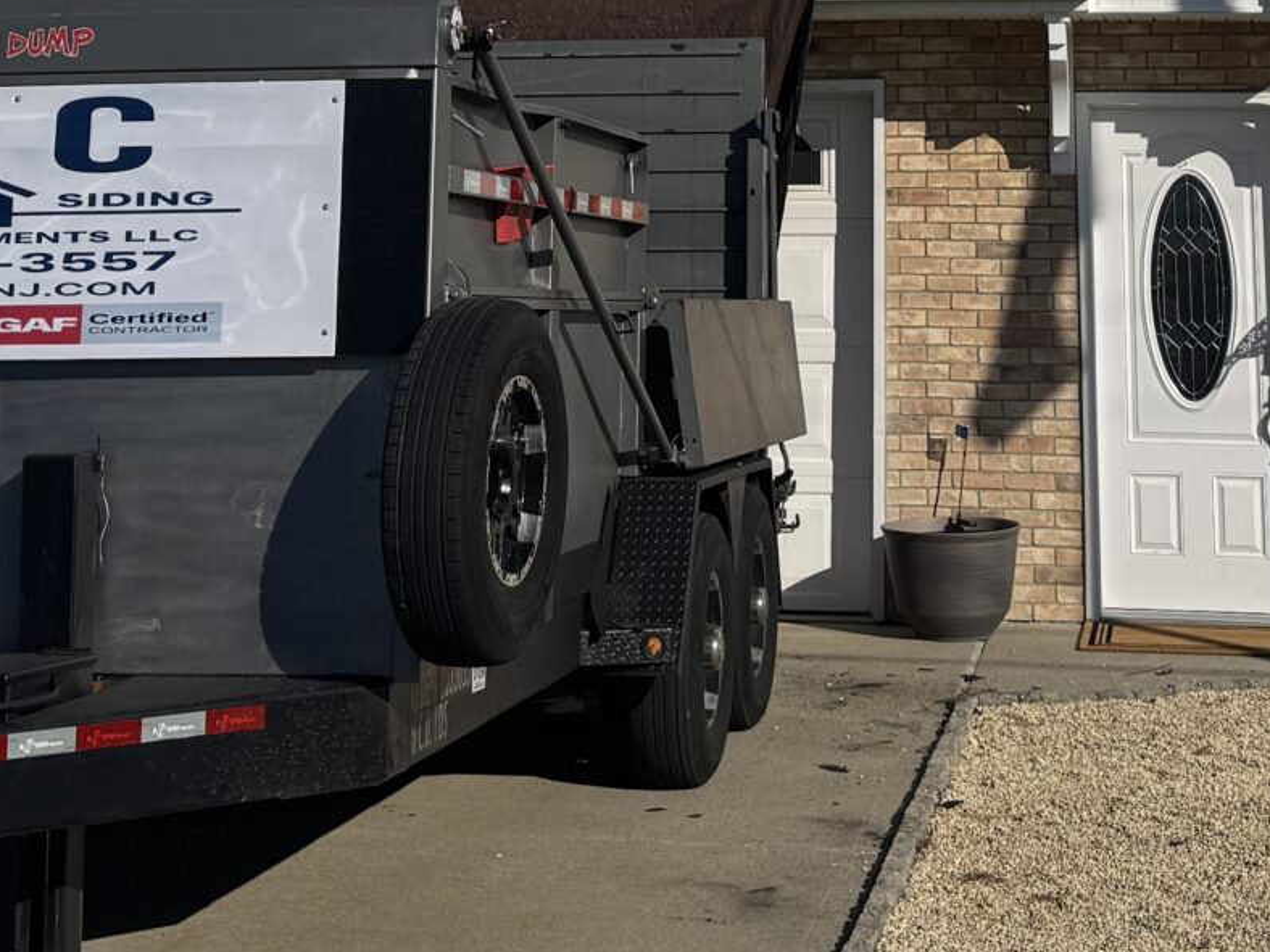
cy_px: -322
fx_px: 2862
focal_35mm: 78
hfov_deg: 25.0
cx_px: 770
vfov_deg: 17.6
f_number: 1.78
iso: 64
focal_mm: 6.76
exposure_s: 1/12346
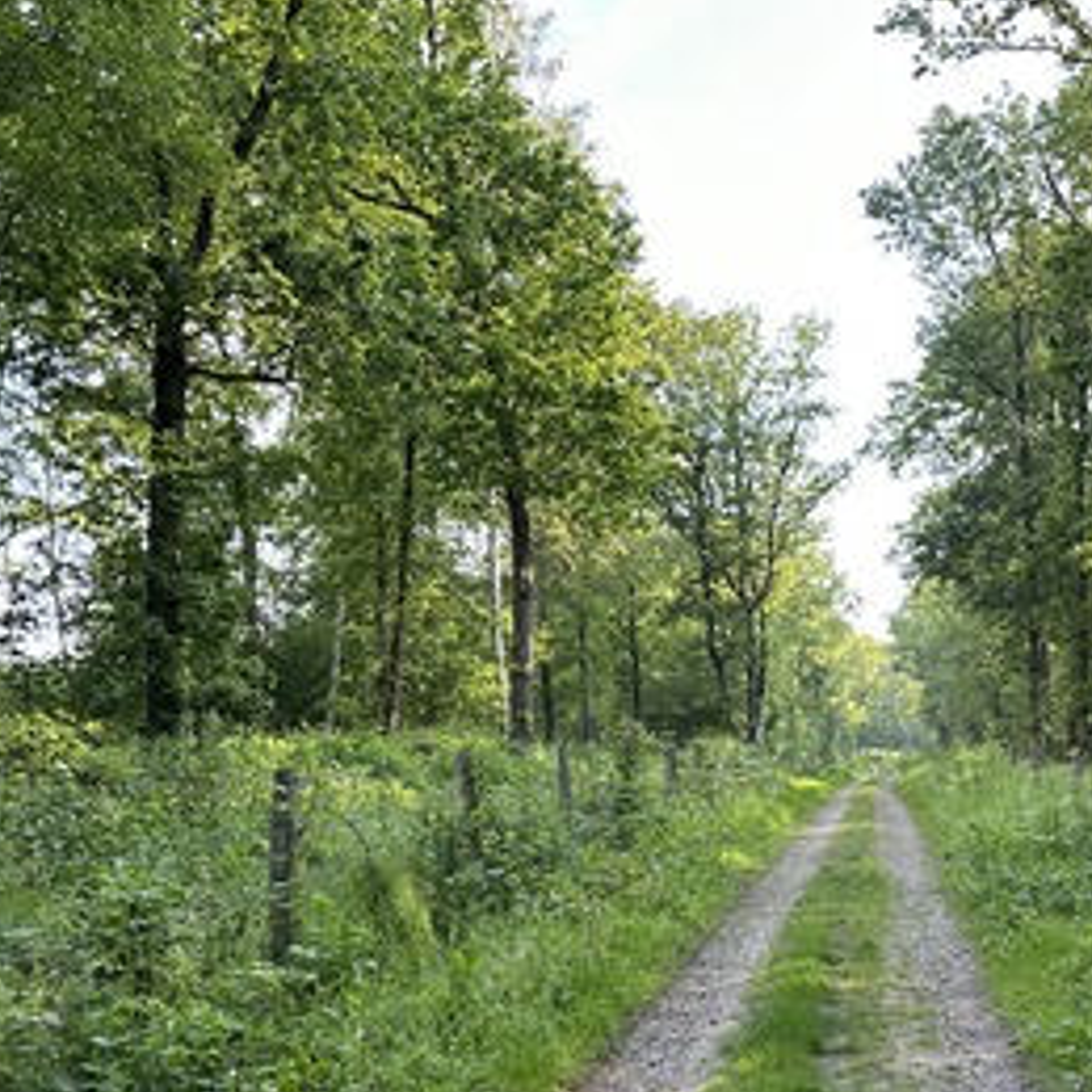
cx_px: 790
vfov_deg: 34.4
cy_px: 727
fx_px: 1749
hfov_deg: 34.1
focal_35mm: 49
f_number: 1.78
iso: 80
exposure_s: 1/387
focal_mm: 6.86
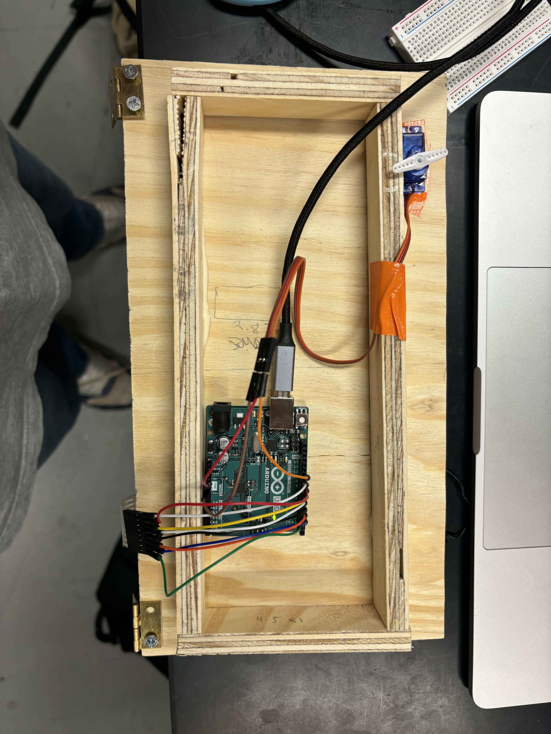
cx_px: 276
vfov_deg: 67.3
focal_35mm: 26
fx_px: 552
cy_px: 367
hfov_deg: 53.1
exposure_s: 1/100
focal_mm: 5.96
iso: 80
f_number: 1.6
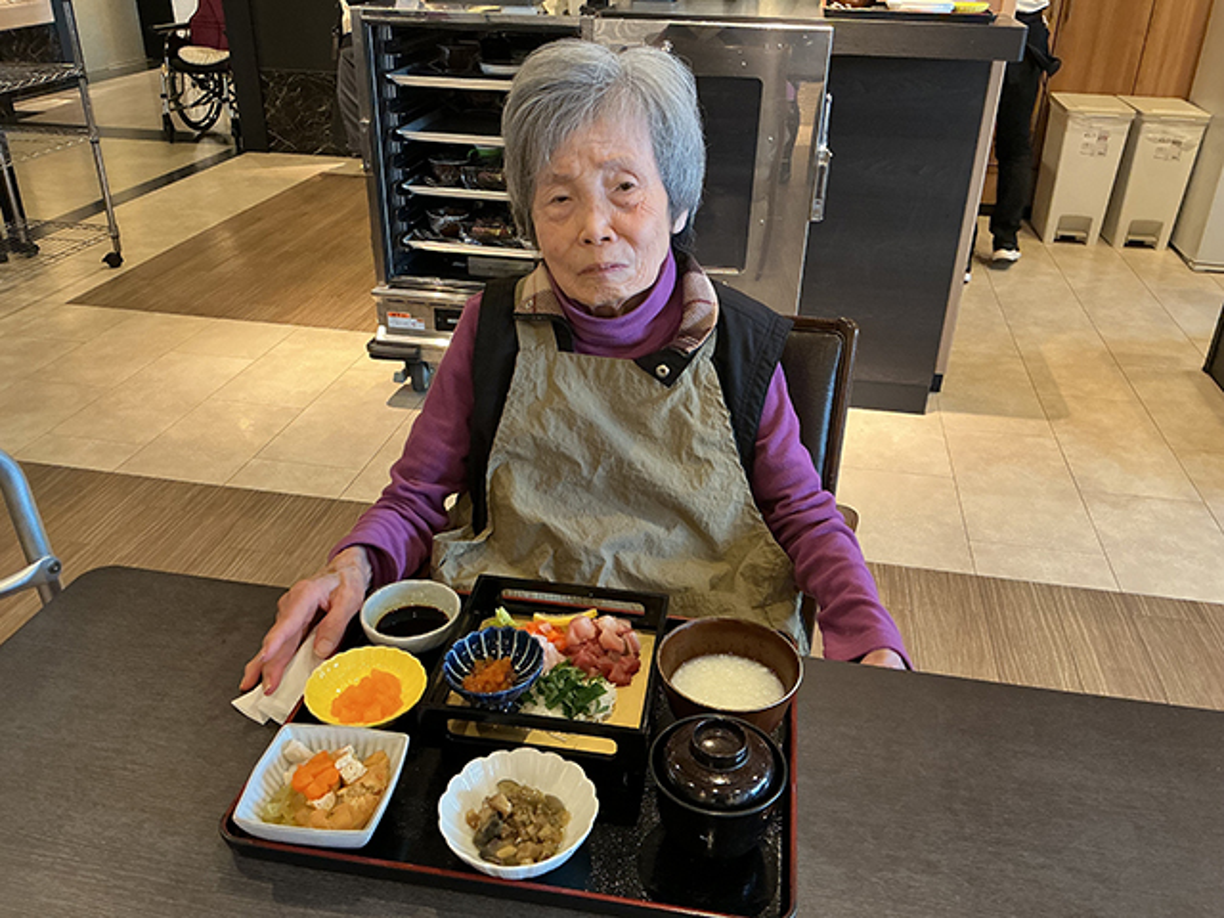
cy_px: 459
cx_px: 612
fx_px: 1025
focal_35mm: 29
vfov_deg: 48.2
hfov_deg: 61.7
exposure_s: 1/60
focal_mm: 3
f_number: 1.8
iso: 160
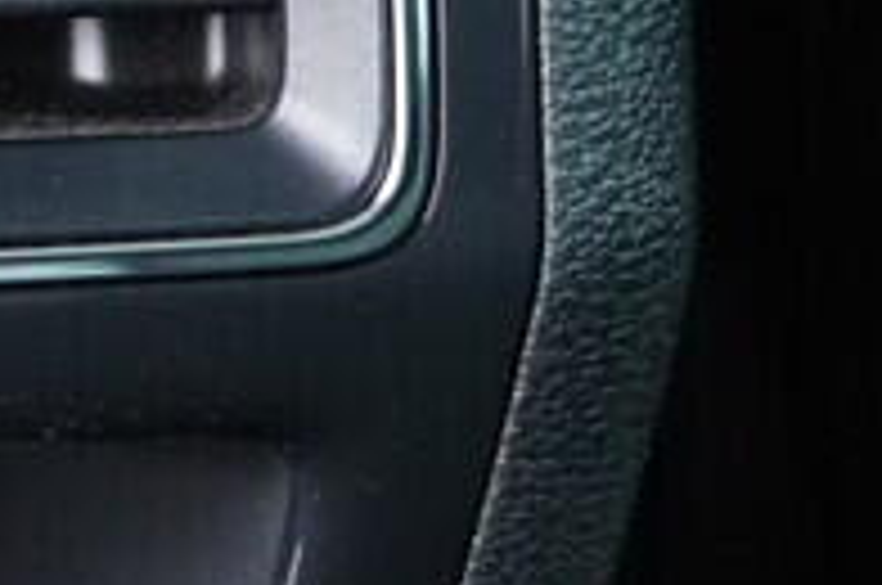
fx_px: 6482
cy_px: 176
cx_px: -832
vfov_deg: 5.2
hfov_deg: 7.5
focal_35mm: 265
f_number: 2.8
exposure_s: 1/40
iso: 1250
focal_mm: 24
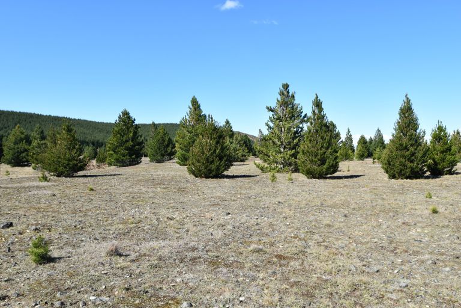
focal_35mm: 27
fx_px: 346
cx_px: 230
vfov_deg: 47.9
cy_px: 154
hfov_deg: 67.4
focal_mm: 18
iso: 200
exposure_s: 1/400
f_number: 10
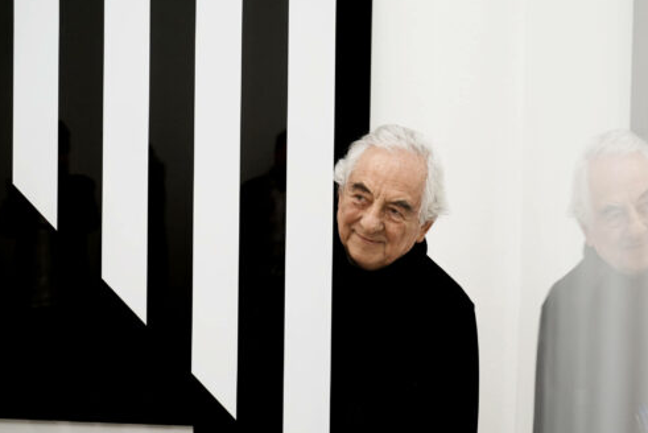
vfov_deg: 17.7
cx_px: 380
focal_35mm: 77
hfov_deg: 26.3
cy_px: 224
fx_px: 1387
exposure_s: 1/60
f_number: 4
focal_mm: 63
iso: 640
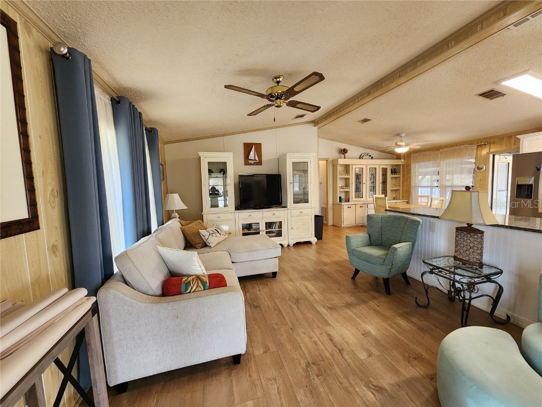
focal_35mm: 13
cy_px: 204
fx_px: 204
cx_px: 271
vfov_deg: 89.9
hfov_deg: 106.2
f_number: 2.2
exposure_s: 1/60
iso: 320
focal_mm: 2.2
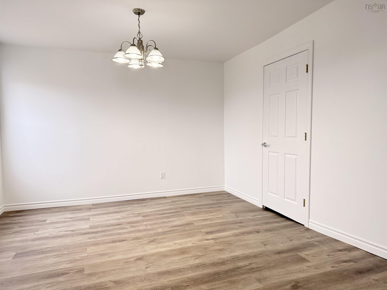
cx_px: 194
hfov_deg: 71.6
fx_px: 268
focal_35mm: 24
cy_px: 145
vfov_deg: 56.8
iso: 200
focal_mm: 6.76
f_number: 1.78
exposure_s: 1/136
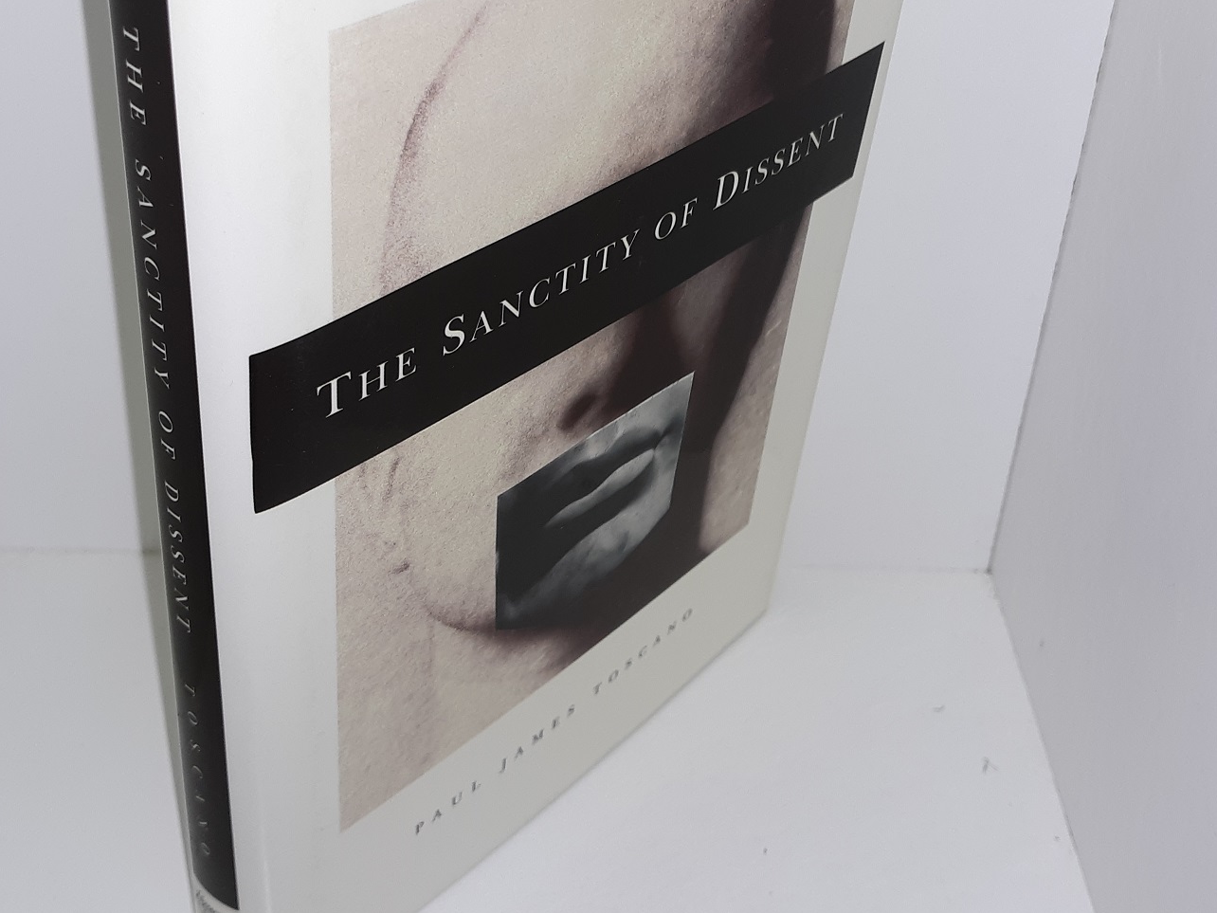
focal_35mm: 45
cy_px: 338
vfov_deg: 32.0
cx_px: 515
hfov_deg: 42.0
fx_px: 1582
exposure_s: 1/174
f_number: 1.7
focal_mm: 3.7
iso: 40
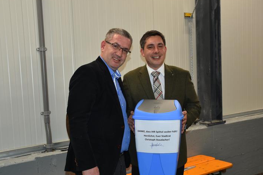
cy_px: 94
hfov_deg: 44.5
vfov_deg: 30.5
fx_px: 321
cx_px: 139
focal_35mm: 44
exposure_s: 1/60
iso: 400
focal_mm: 26
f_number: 3.8
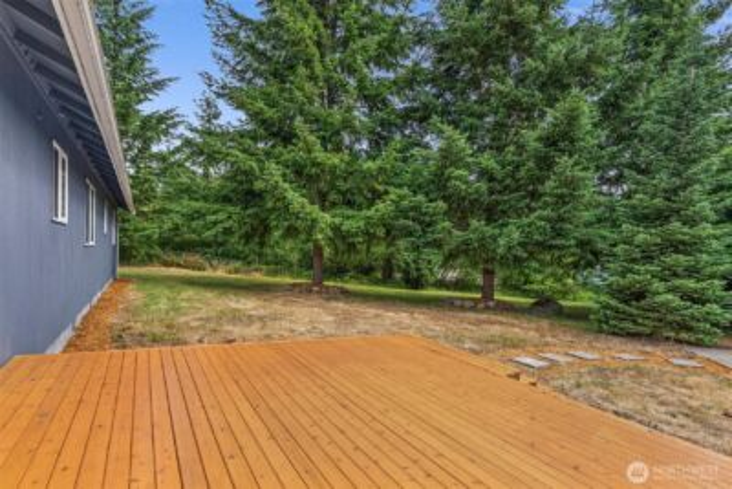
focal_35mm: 16
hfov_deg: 96.7
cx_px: 366
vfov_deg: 73.8
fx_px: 325
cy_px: 244
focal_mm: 16
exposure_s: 1/100
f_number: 9
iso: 500
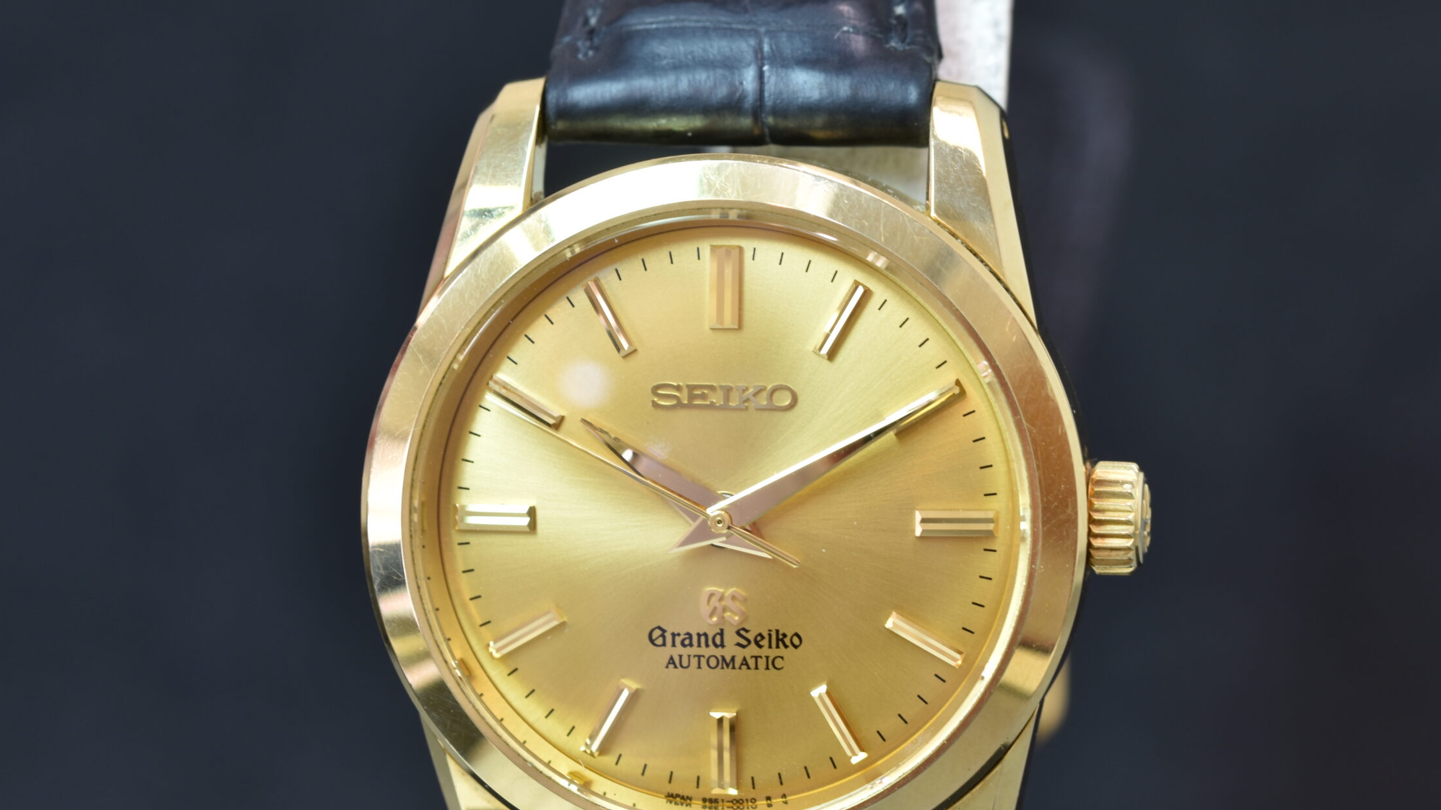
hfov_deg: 13.2
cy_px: 528
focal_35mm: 163
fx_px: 6228
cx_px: 651
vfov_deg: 7.4
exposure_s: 1/6
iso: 100
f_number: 8
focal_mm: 90
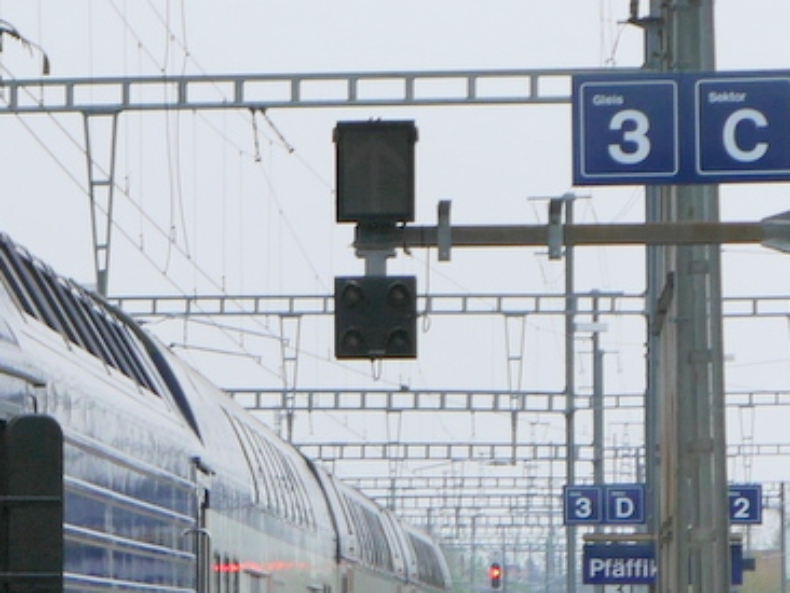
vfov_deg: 7.3
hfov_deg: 9.6
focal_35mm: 202
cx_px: -253
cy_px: 628
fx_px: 4613
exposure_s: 1/160
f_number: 6.3
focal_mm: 37
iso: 160
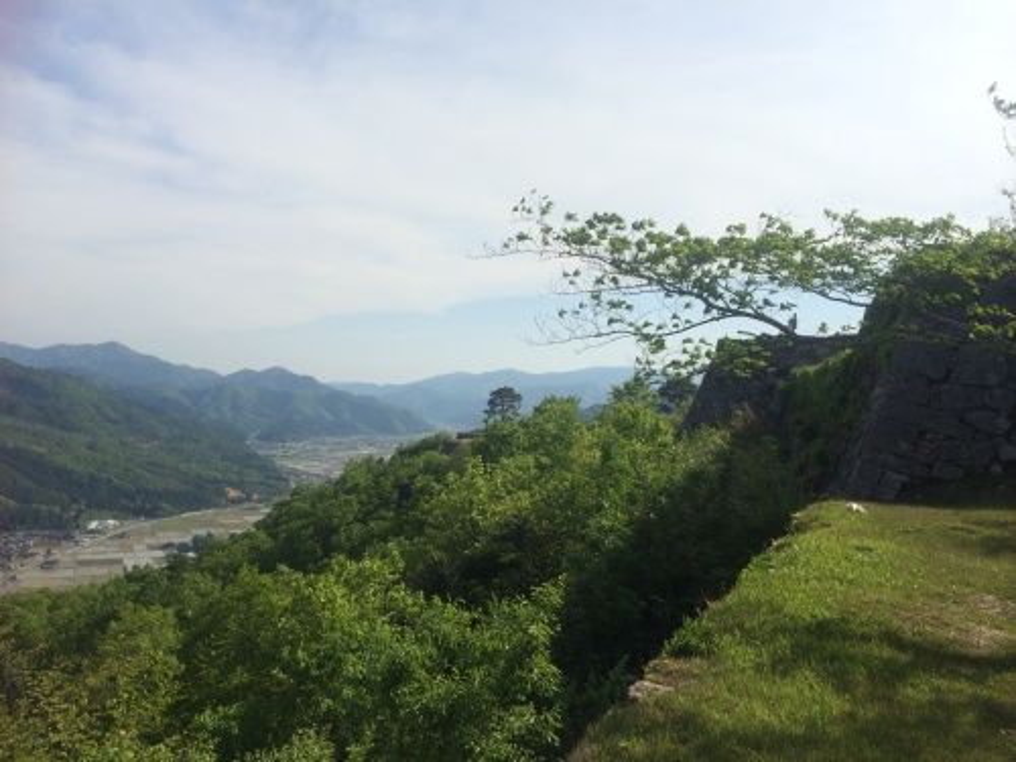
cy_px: 381
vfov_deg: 46.8
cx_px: 508
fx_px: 881
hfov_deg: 60.0
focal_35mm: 30
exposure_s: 1/2160
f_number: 2.2
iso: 40
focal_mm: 4.12
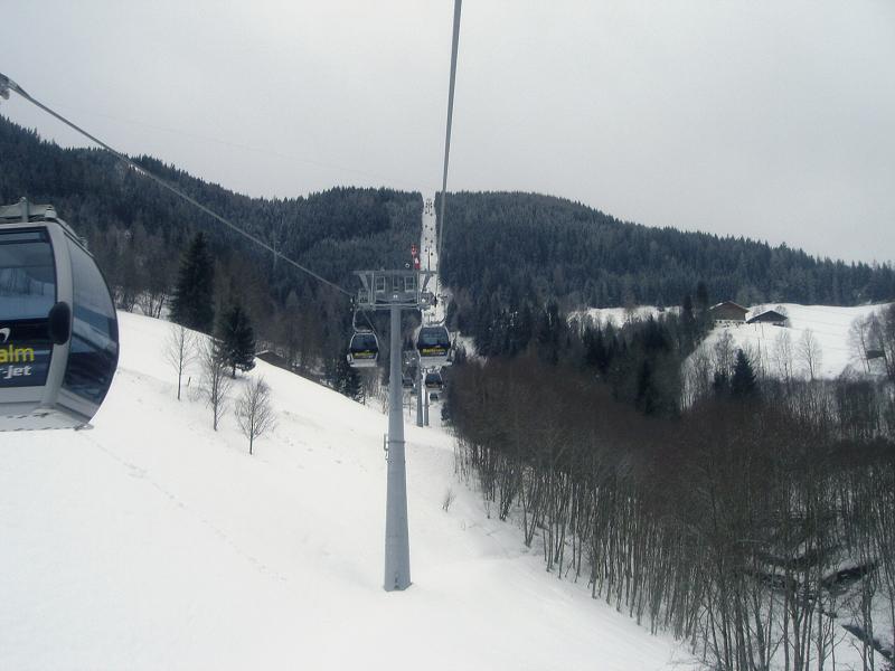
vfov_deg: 37.7
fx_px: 982
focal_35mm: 38
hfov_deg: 49.0
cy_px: 336
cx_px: 448
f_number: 4.4
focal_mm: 6.3
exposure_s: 1/200
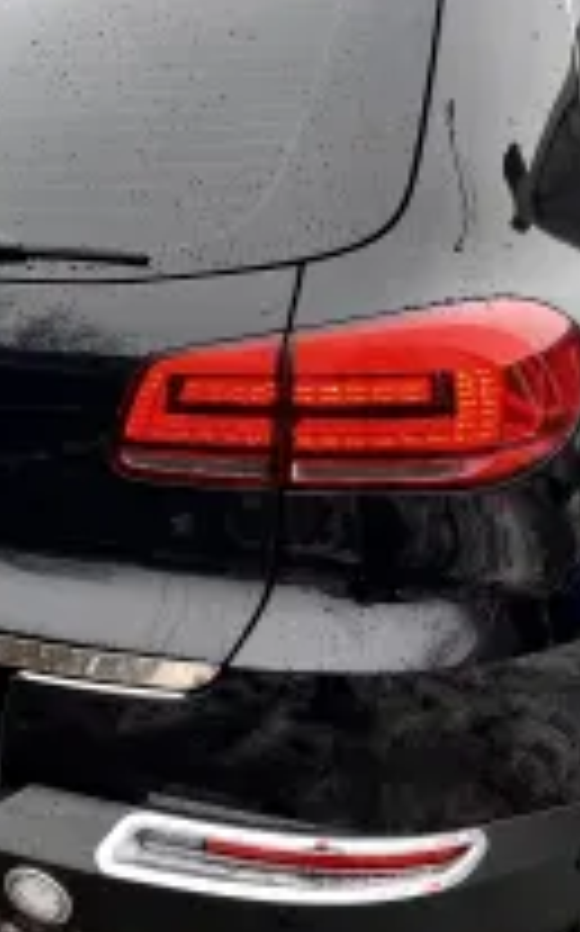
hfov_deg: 26.8
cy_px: 401
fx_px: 1217
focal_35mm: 48
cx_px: 243
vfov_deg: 41.8
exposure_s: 1/100
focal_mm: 5.1
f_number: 1.6
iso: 80
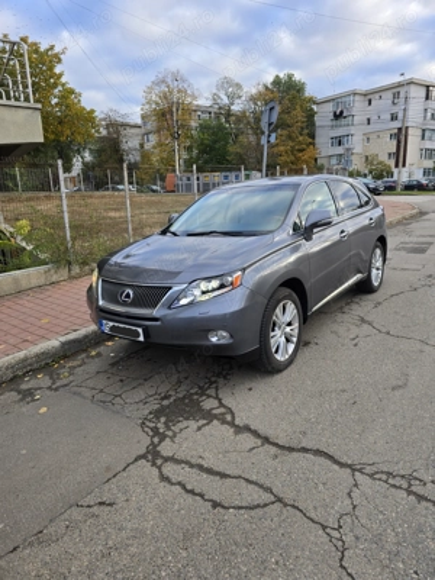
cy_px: 290
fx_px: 385
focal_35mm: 23
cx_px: 218
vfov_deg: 73.9
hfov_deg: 58.9
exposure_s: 1/182
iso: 25
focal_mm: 6.3
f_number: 1.7
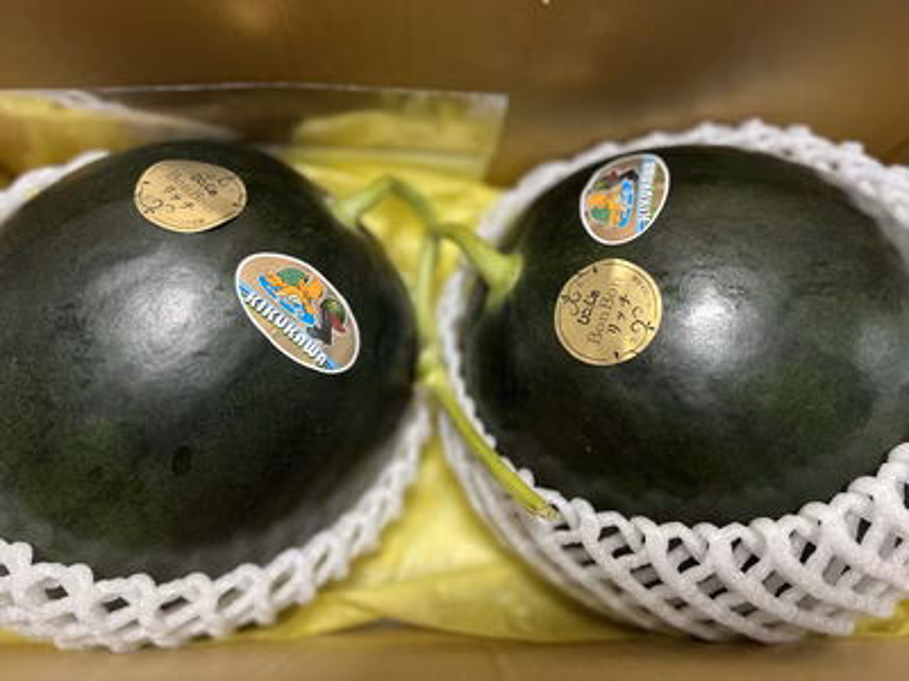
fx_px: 683
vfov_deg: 53.1
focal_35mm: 26
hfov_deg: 67.3
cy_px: 340
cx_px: 454
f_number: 1.5
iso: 400
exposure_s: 1/60
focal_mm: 5.7
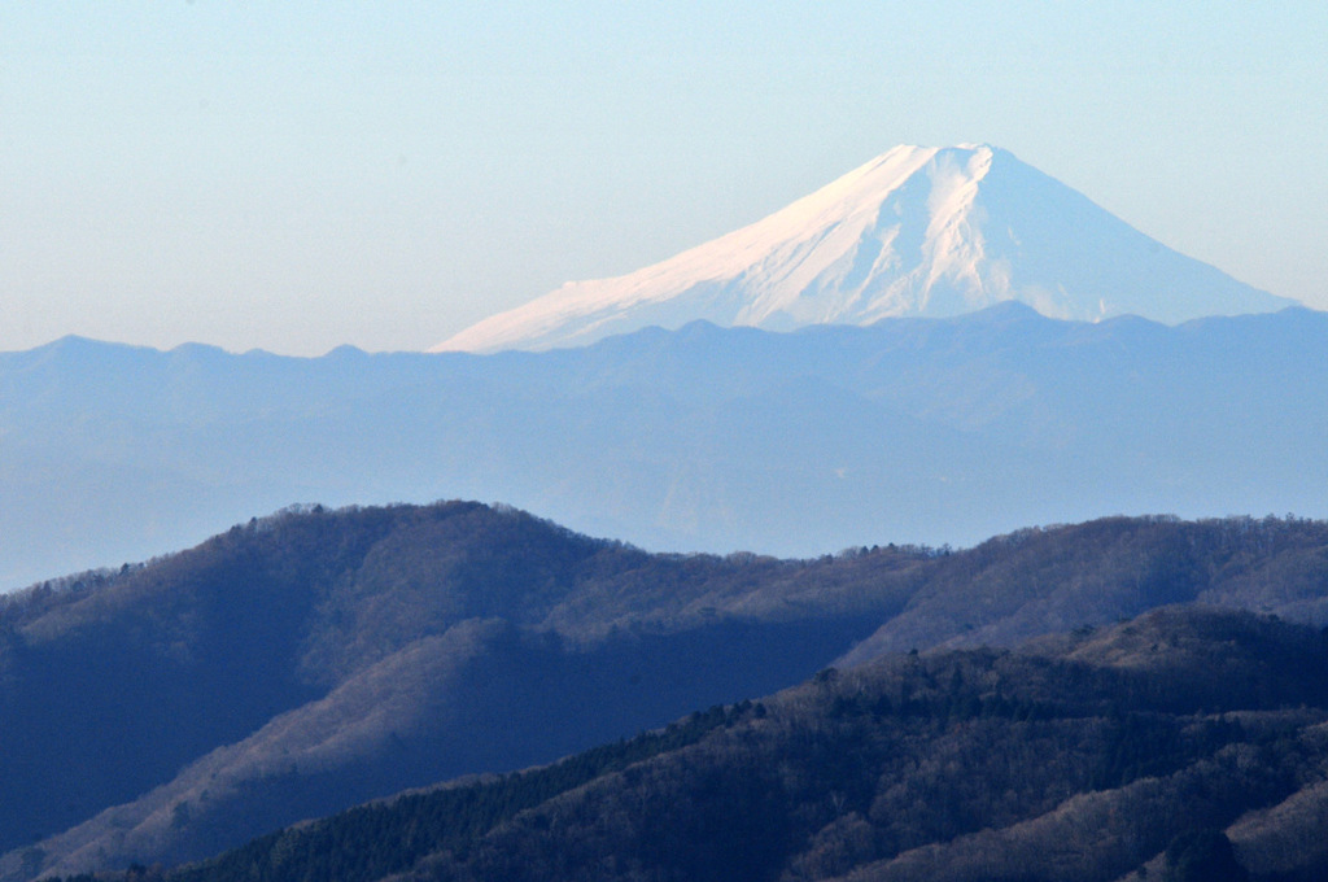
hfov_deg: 3.4
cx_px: 664
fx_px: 22105
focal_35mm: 600
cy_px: 441
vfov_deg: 2.3
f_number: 13
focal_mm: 400
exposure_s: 1/320
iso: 200
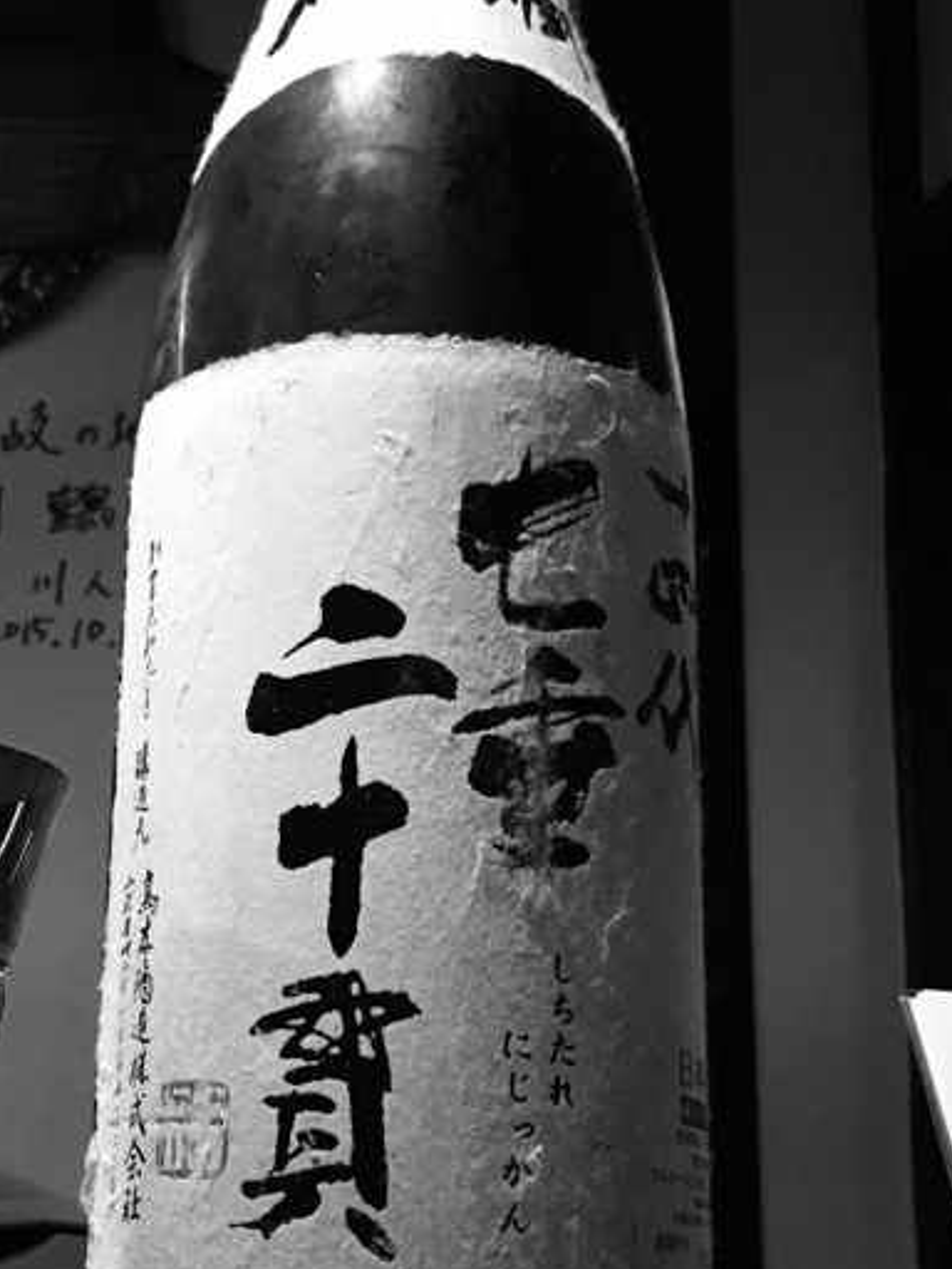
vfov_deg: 33.2
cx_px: 154
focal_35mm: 58
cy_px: 649
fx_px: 2127
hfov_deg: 24.7
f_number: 2.2
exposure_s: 1/17
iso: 200
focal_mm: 4.15
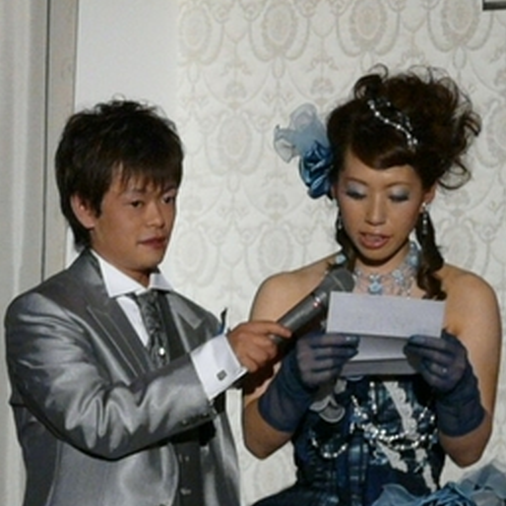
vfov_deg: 7.7
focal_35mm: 226
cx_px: 242
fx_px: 3738
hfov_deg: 7.7
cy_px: 254
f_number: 3.6
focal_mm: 28.1
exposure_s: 1/80
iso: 1600
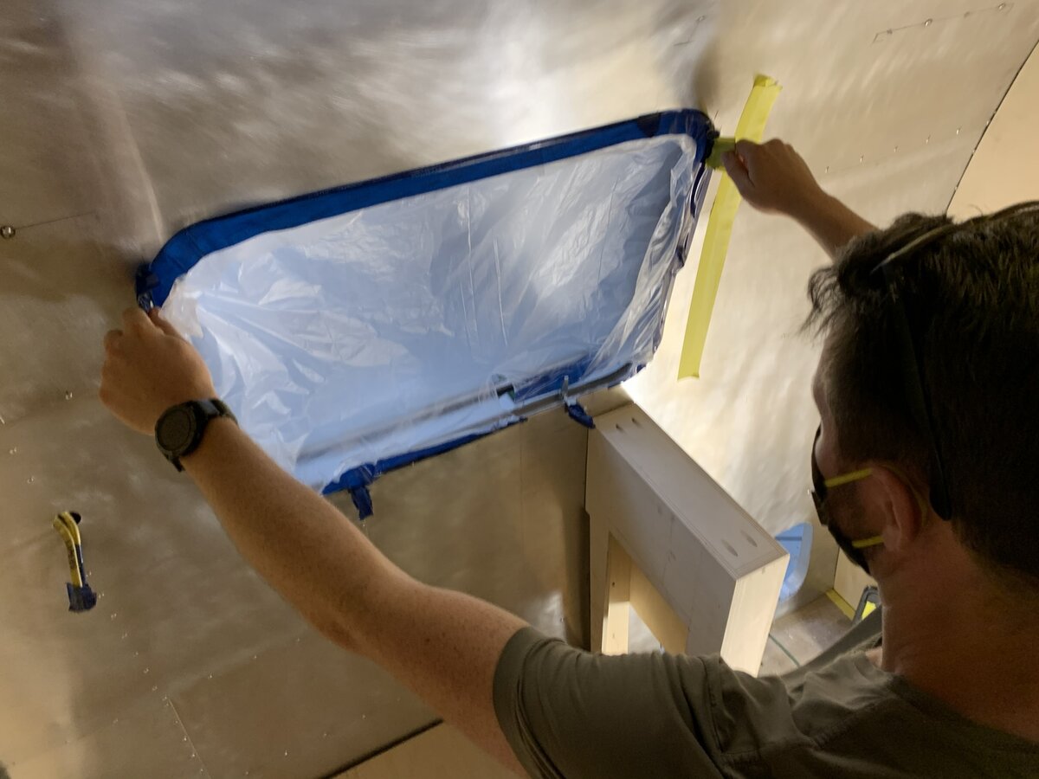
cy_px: 390
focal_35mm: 26
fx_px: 780
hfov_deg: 67.3
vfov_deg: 53.1
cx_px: 520
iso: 100
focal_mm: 4.25
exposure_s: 1/60
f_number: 1.8
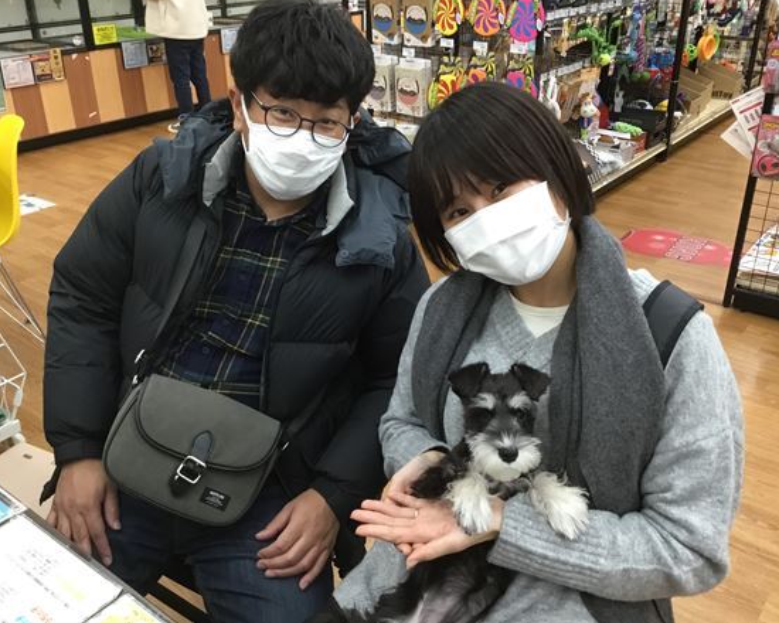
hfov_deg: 54.2
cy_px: 306
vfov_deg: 44.5
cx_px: 390
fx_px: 761
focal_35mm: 33
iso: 125
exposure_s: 1/30
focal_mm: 3.3
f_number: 2.4
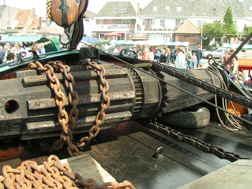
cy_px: 94
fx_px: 277
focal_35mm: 38
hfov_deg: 49.0
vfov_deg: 37.7
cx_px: 126
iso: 50
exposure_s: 1/125
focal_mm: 5.8
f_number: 5.6
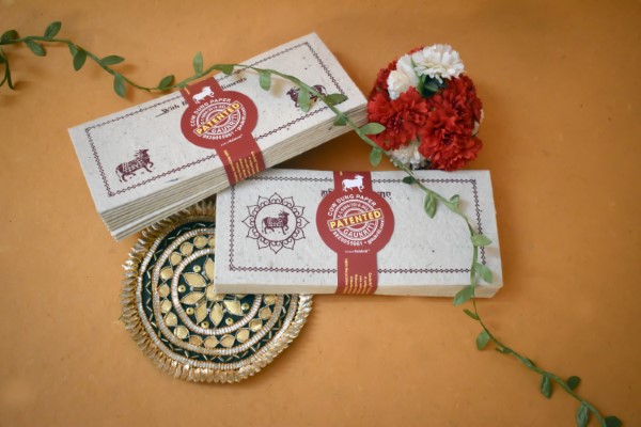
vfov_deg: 31.9
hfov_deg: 46.4
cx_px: 320
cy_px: 214
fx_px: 748
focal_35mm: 42
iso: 2500
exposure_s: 1/60
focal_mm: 28
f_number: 4.2
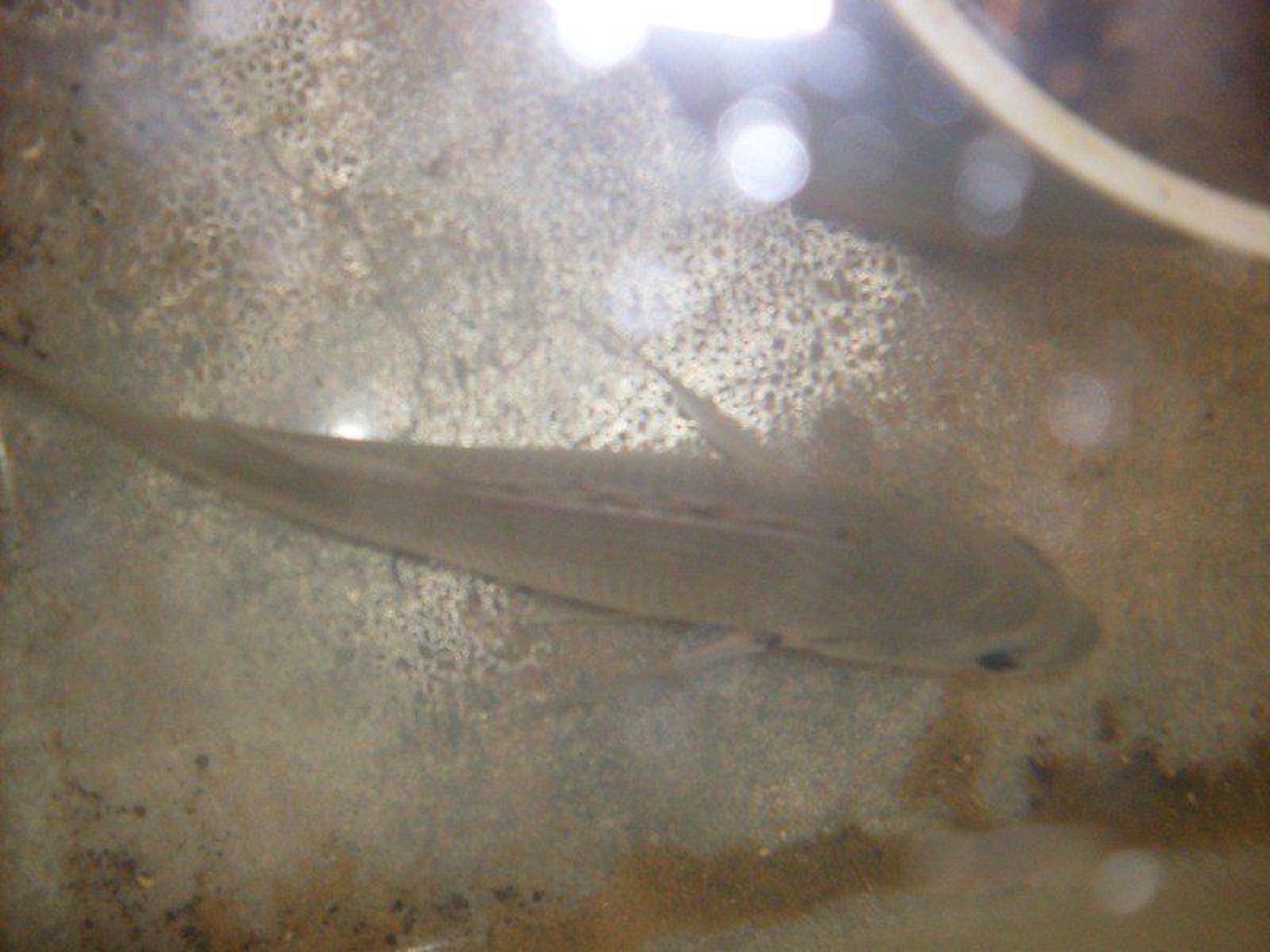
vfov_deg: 37.7
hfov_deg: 49.0
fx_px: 1394
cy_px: 476
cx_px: 635
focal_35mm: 38
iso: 100
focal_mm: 6.3
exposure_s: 1/45
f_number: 2.8
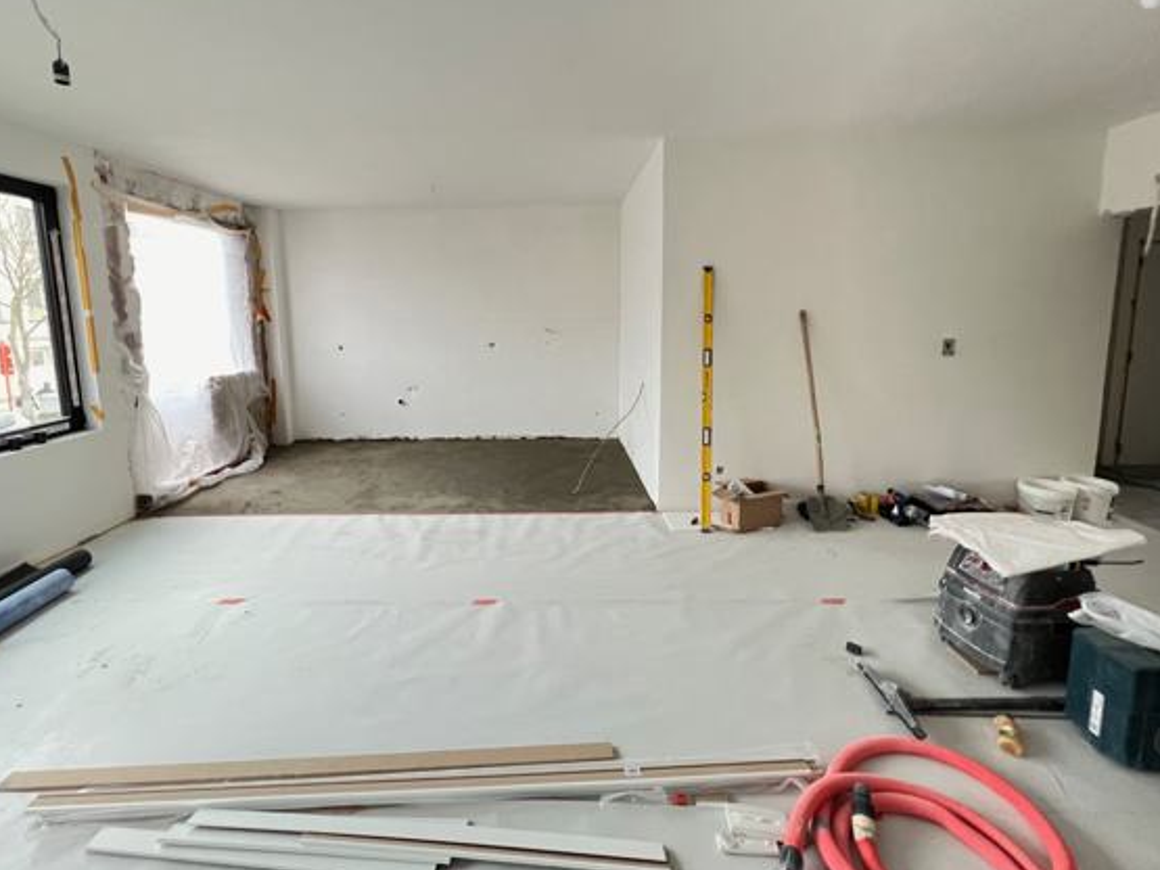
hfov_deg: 98.1
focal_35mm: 15
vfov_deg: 81.3
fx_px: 503
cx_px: 546
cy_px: 376
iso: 640
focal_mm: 1.57
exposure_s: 1/60
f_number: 1.8
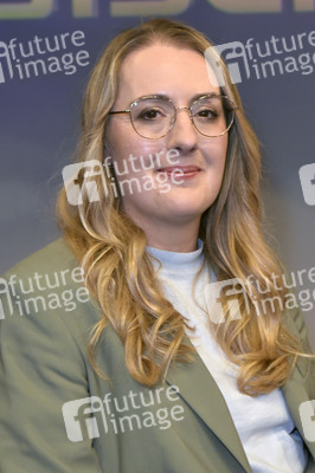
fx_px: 723
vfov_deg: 36.3
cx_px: 158
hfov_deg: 24.6
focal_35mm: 55
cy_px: 236
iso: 1250
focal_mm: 55
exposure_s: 1/160
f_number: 5.6
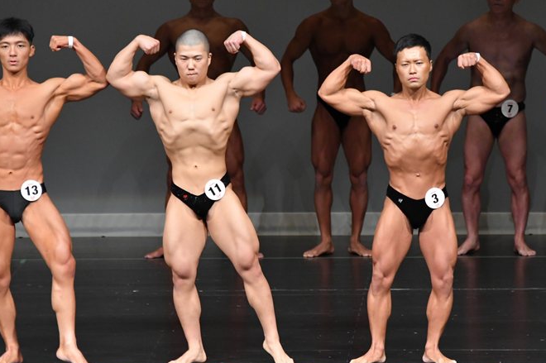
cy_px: 198
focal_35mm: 370
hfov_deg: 5.6
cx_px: 304
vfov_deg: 3.7
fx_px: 5607
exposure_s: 1/400
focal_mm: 210
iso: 4000
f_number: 5.6
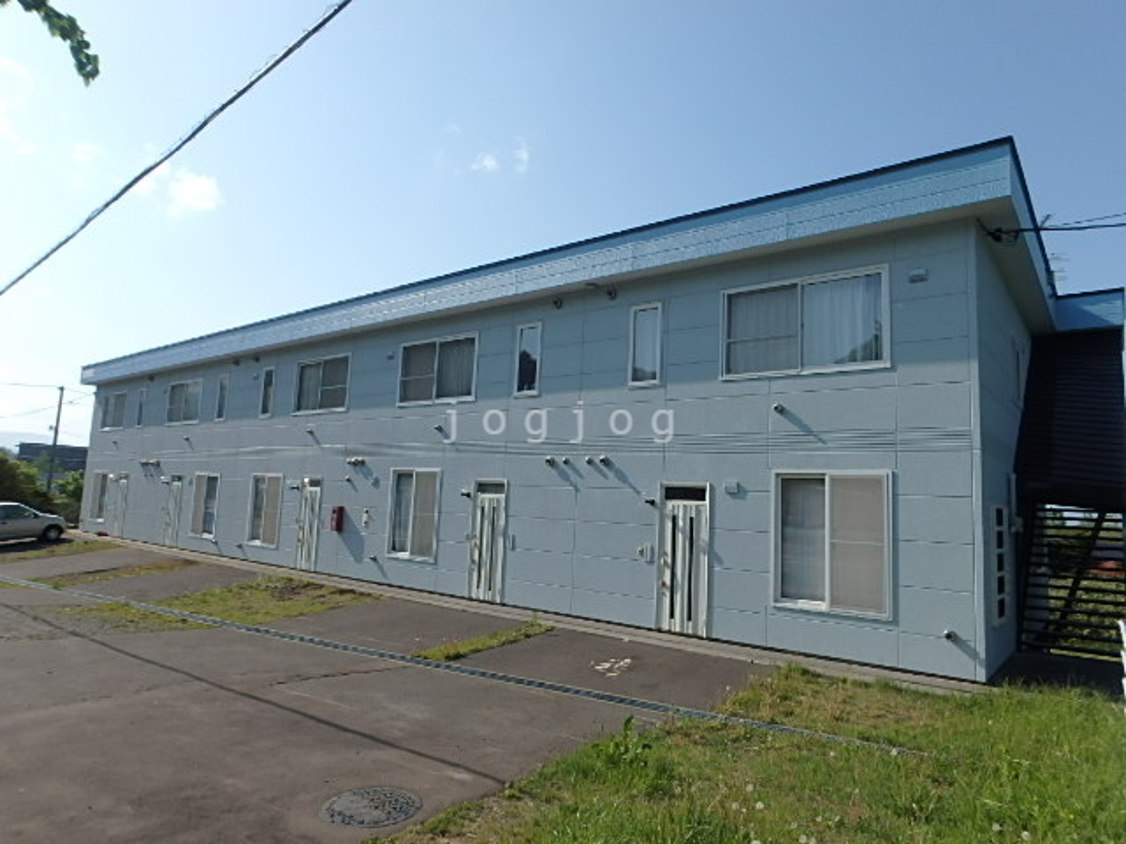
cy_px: 422
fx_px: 683
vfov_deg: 63.4
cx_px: 563
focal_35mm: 21
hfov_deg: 79.0
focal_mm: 3.7
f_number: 6
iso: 125
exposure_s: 1/640
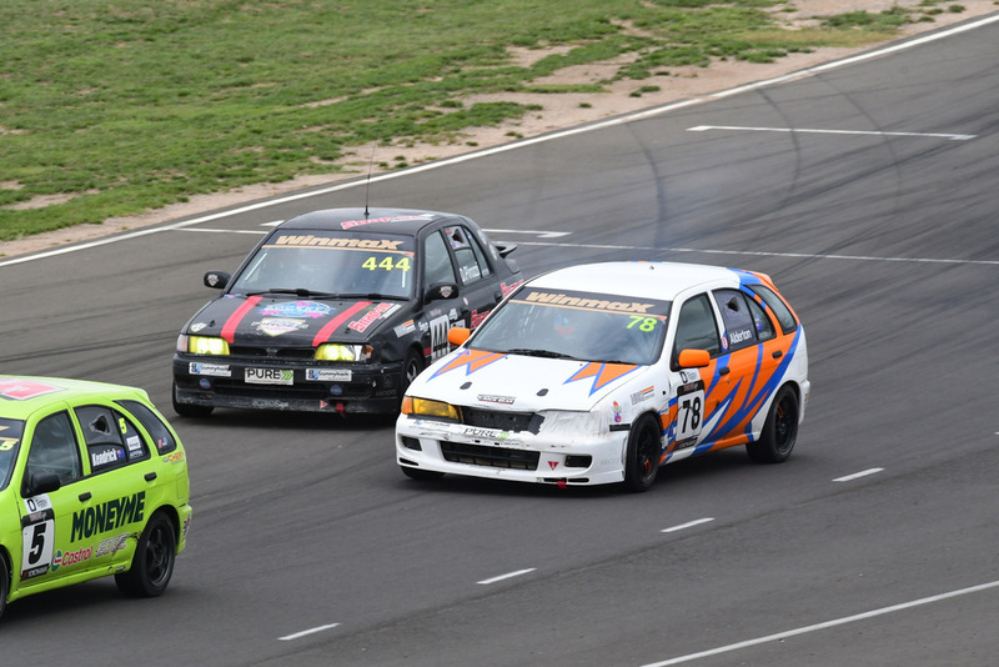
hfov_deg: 3.4
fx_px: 16655
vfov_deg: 2.3
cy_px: 334
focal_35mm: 600
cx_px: 500
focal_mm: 400
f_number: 11
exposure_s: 1/640
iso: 640
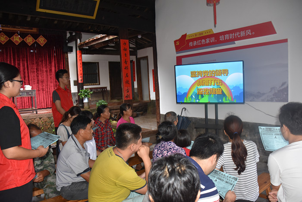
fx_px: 227
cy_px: 101
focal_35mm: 27
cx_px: 151
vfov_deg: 47.9
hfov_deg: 67.4
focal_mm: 18
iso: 560
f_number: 3.5
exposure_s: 1/60
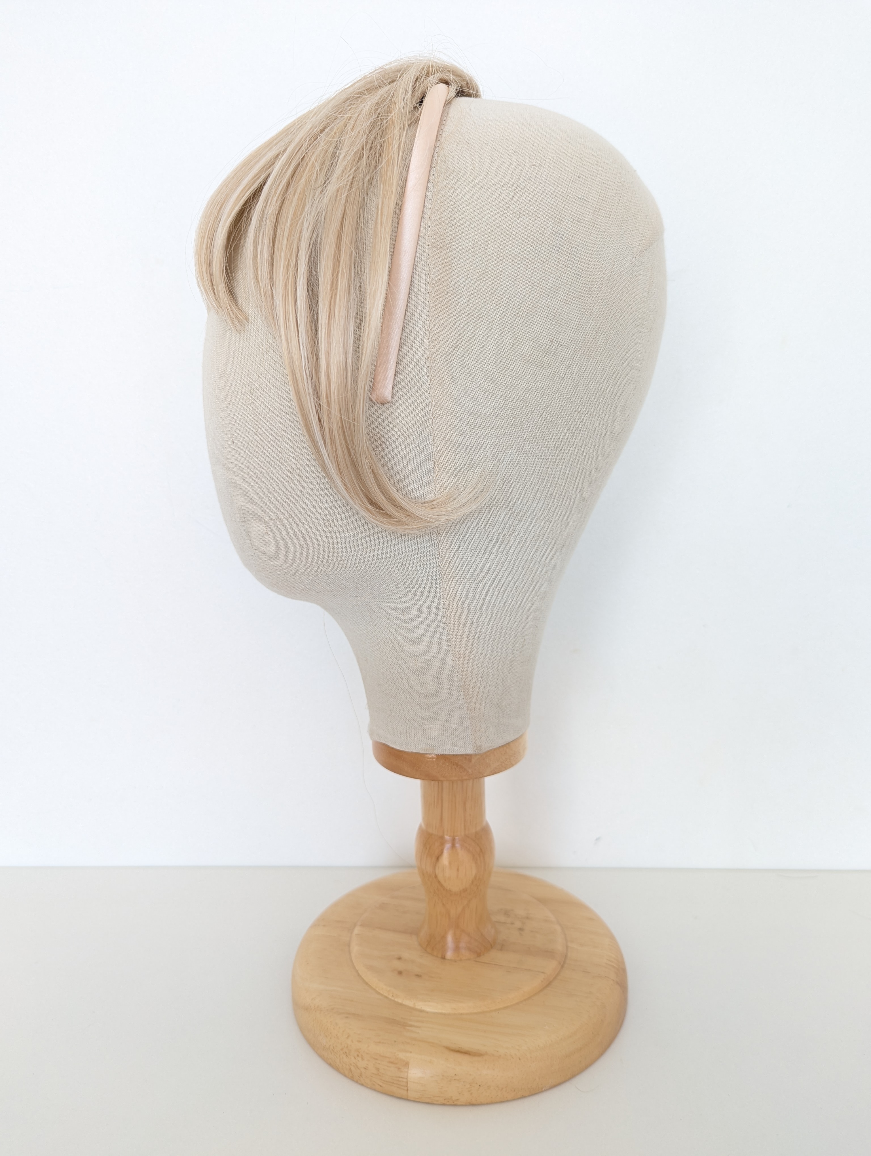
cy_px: 578
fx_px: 803
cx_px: 436
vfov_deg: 71.5
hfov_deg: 56.9
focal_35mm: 24
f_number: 1.85
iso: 63
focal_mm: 6.81
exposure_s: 1/103
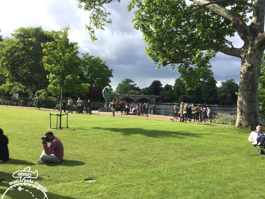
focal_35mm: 29
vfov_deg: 48.2
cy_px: 100
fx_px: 222
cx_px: 132
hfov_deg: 61.7
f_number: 2.2
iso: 32
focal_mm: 4.15
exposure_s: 1/1172
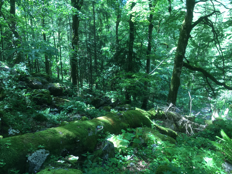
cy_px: 87
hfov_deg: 61.7
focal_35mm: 29
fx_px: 194
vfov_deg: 48.2
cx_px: 116
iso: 40
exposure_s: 1/100
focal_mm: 4.15
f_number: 2.2
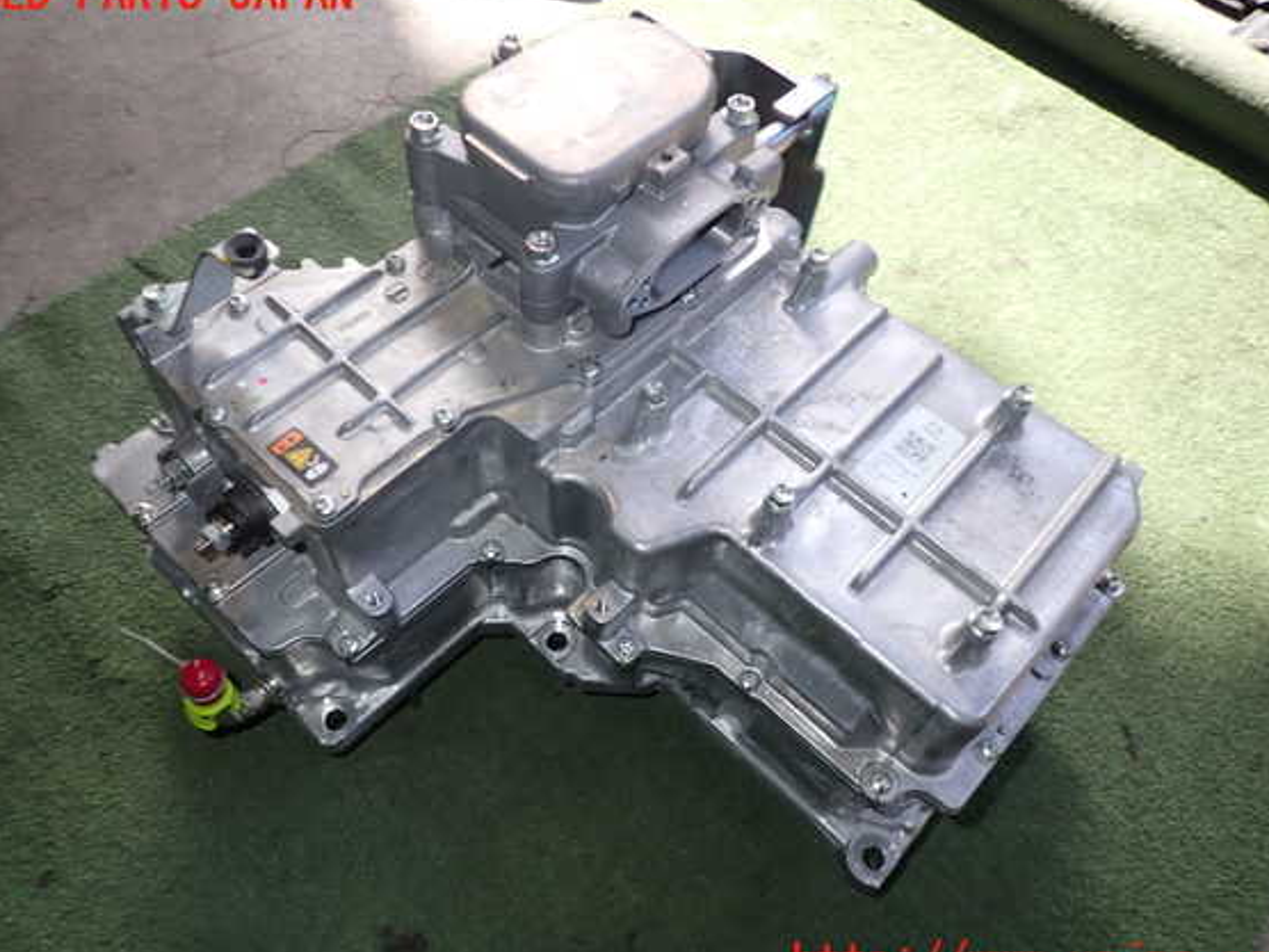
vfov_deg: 51.4
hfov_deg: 65.3
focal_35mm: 27
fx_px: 990
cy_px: 479
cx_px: 623
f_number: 5.6
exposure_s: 1/30
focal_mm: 4.5
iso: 100
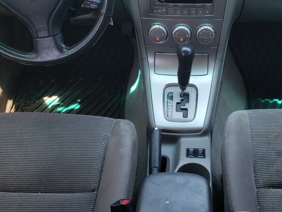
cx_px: 182
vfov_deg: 26.5
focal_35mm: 55
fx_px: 448
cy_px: 82
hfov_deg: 34.7
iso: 50
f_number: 1.5
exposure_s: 1/133
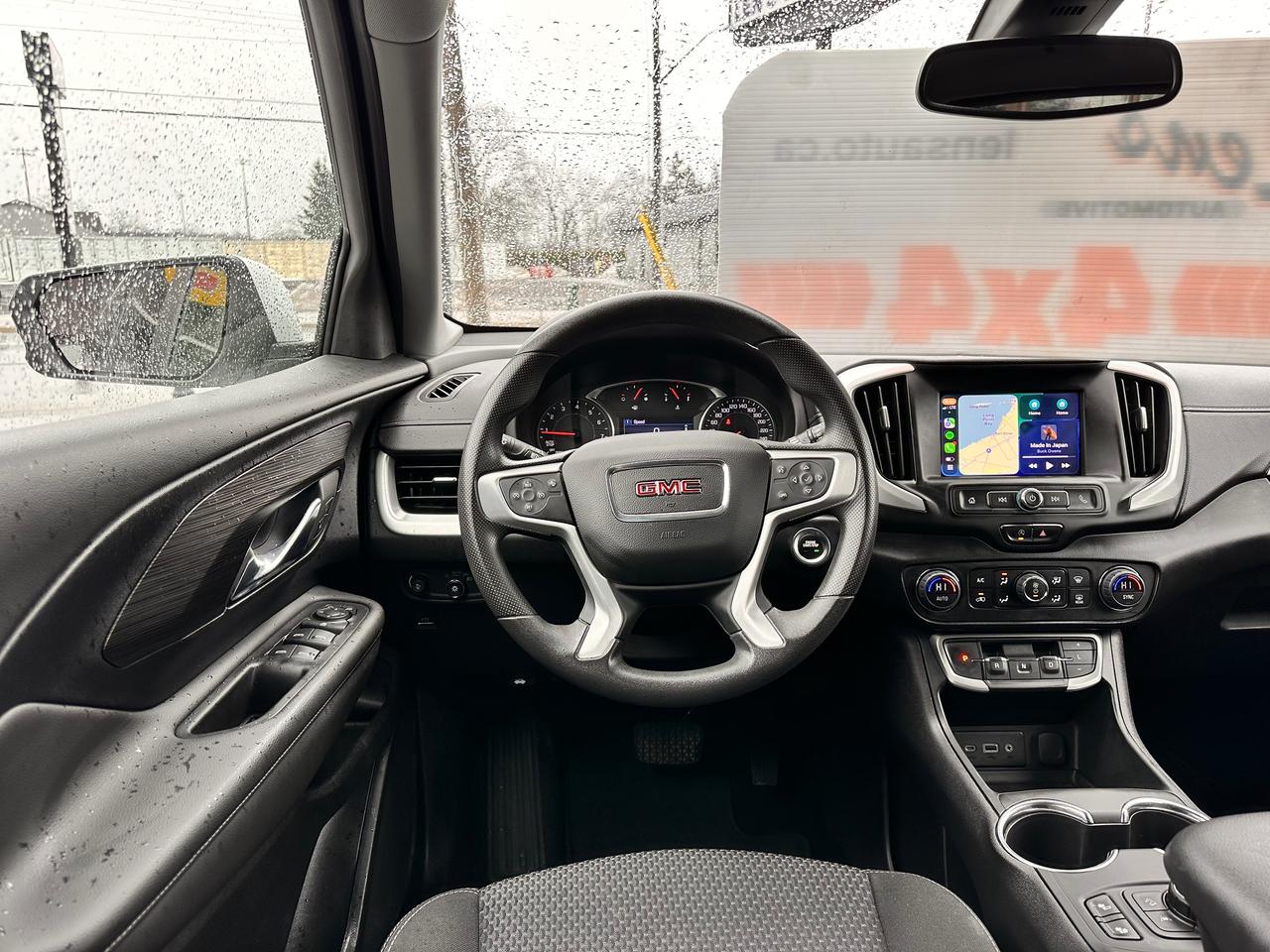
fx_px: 881
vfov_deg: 56.8
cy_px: 476
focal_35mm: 24
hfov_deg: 71.6
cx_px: 635
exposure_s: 1/149
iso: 64
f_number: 1.78
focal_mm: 6.86
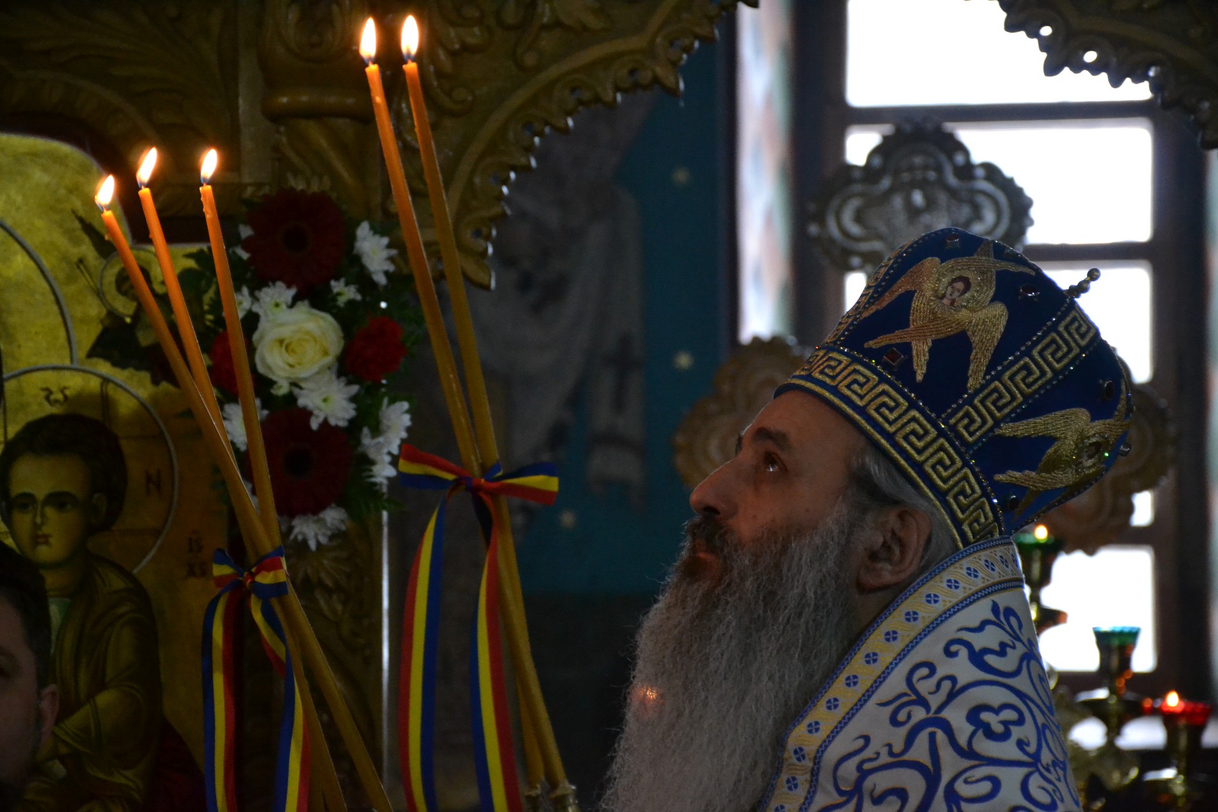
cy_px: 406
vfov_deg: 9.1
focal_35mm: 150
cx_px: 609
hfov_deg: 13.7
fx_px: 5075
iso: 3200
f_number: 5.6
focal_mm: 100
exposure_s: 1/60
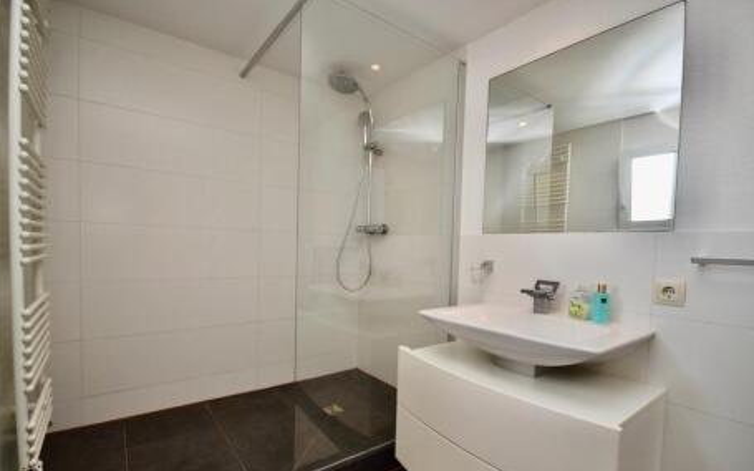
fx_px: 329
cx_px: 381
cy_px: 260
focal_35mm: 16
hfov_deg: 97.8
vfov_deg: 71.0
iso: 100
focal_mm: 10
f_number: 4
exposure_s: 1/60
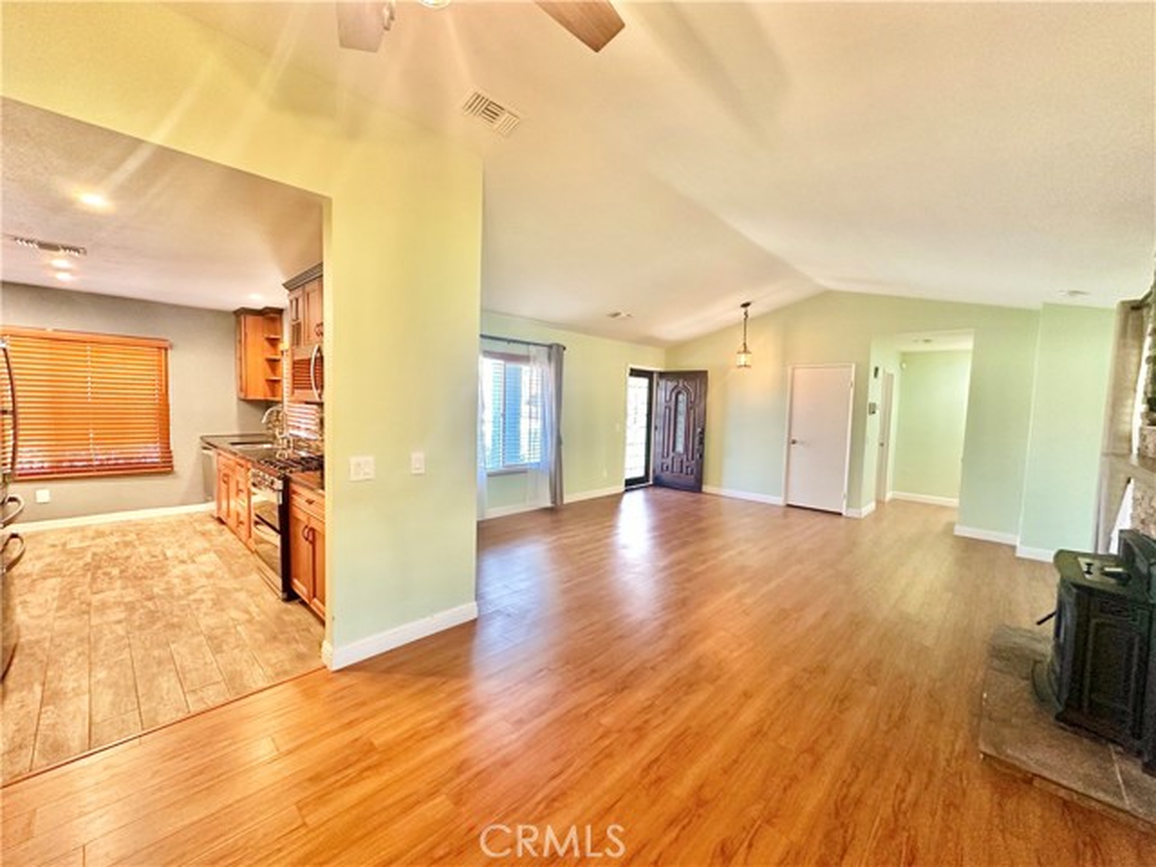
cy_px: 434
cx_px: 578
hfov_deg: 102.1
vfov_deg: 85.7
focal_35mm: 14
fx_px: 468
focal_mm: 2.22
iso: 400
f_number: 2.2
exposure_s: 1/60
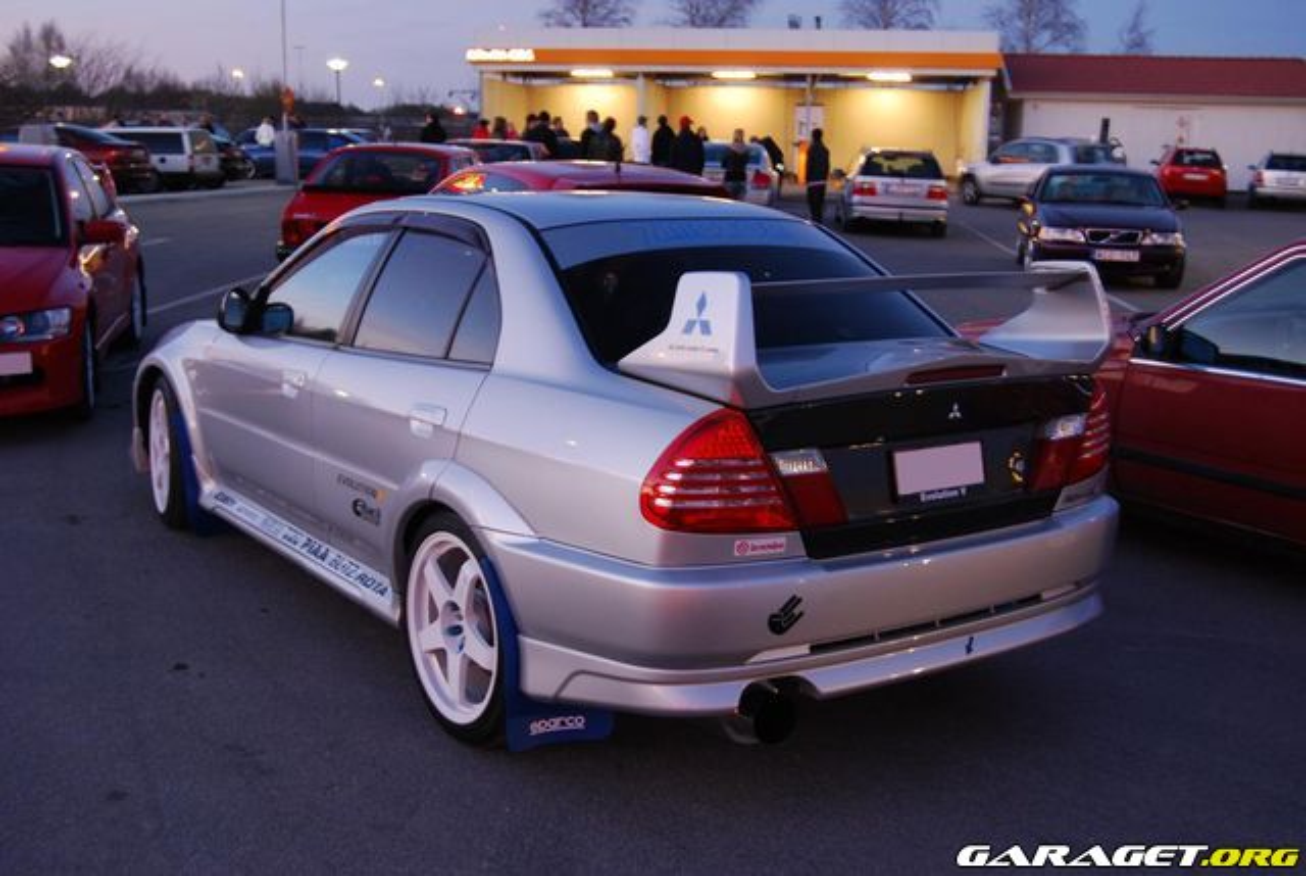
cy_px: 438
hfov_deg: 49.5
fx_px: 1417
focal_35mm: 39
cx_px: 653
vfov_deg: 34.3
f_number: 5.6
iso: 400
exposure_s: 1/6
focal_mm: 26
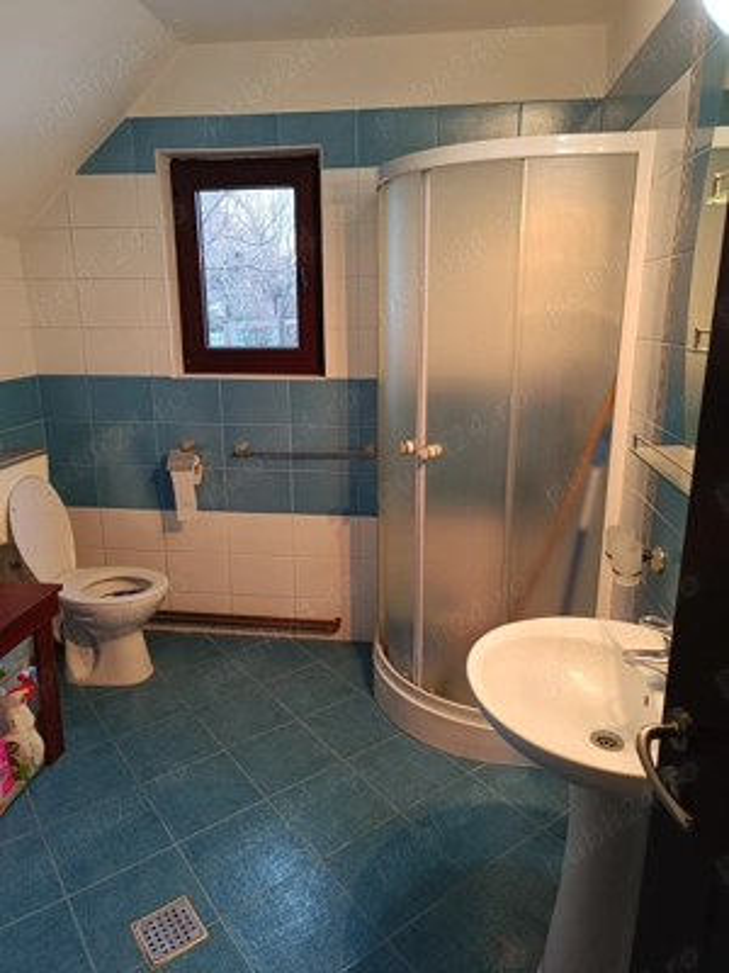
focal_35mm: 24
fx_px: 674
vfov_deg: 71.6
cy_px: 486
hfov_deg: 56.8
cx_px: 364
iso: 588
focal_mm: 5.59
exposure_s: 1/33.3
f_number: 1.88
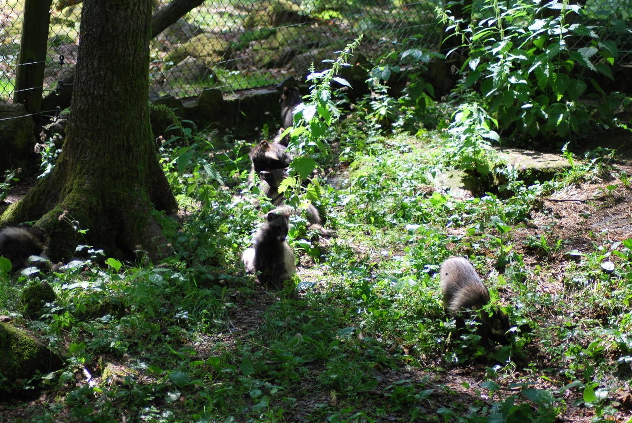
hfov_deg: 16.1
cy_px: 212
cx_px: 316
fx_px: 2241
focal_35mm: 128
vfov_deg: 10.8
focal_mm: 85
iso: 200
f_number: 4
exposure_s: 1/250
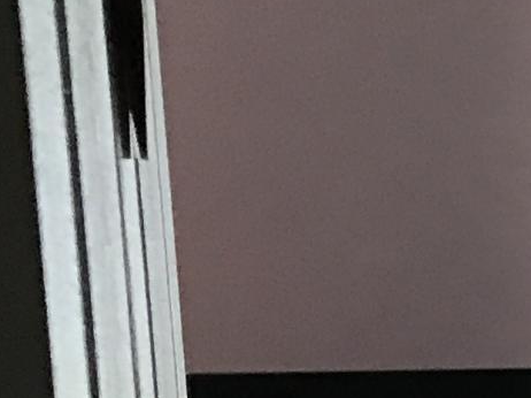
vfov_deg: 7.9
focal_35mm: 182
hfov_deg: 8.9
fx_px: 2790
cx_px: 1587
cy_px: 713
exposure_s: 1/30
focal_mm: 3.99
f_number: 1.8
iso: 25
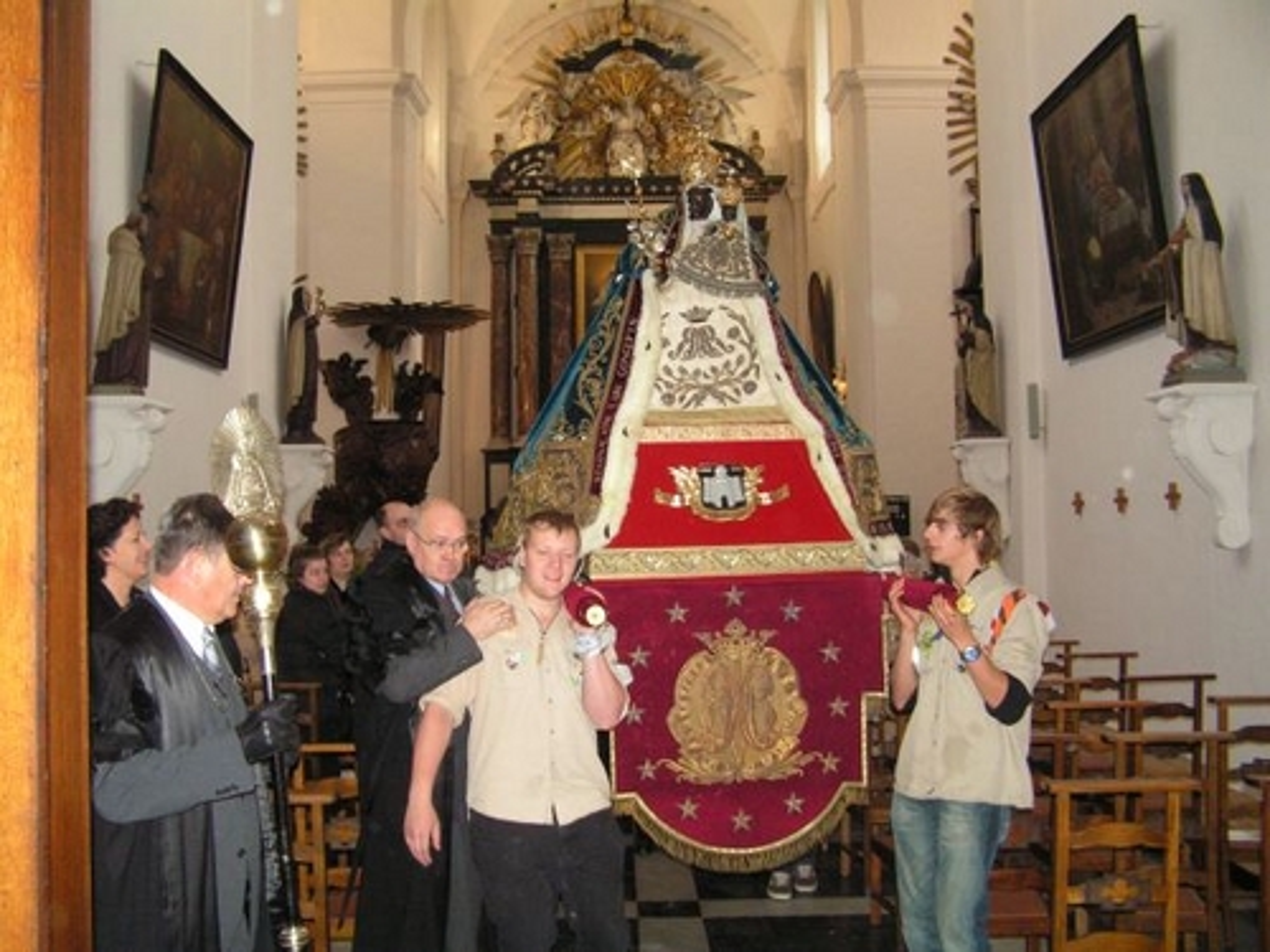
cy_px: 476
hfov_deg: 49.0
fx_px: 1394
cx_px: 635
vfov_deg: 37.7
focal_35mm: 38
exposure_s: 1/40
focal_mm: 6.3
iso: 200
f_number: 2.8
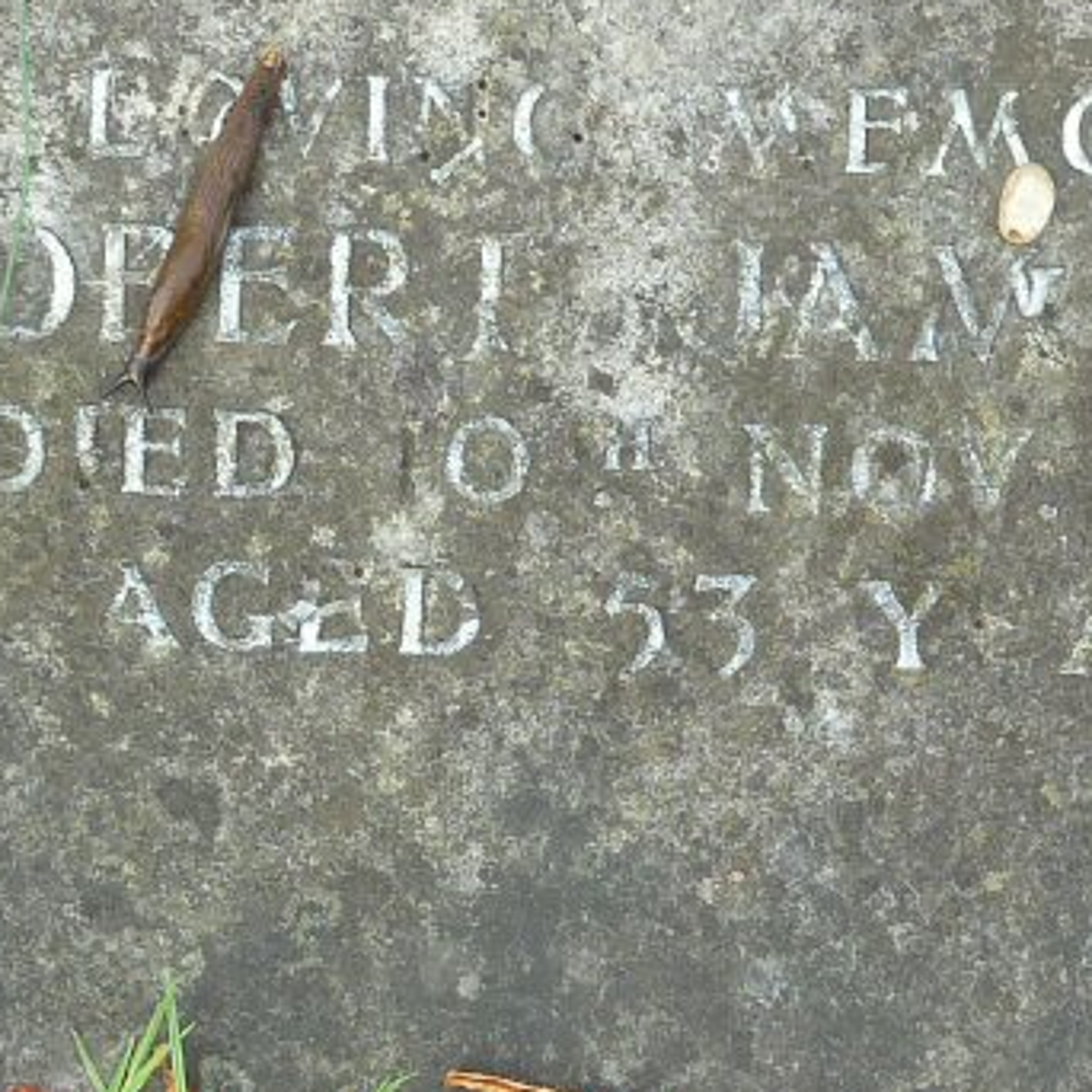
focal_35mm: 97
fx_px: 3462
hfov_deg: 17.9
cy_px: 634
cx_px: 731
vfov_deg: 17.9
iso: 80
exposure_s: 1/100
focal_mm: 4.1
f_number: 3.3
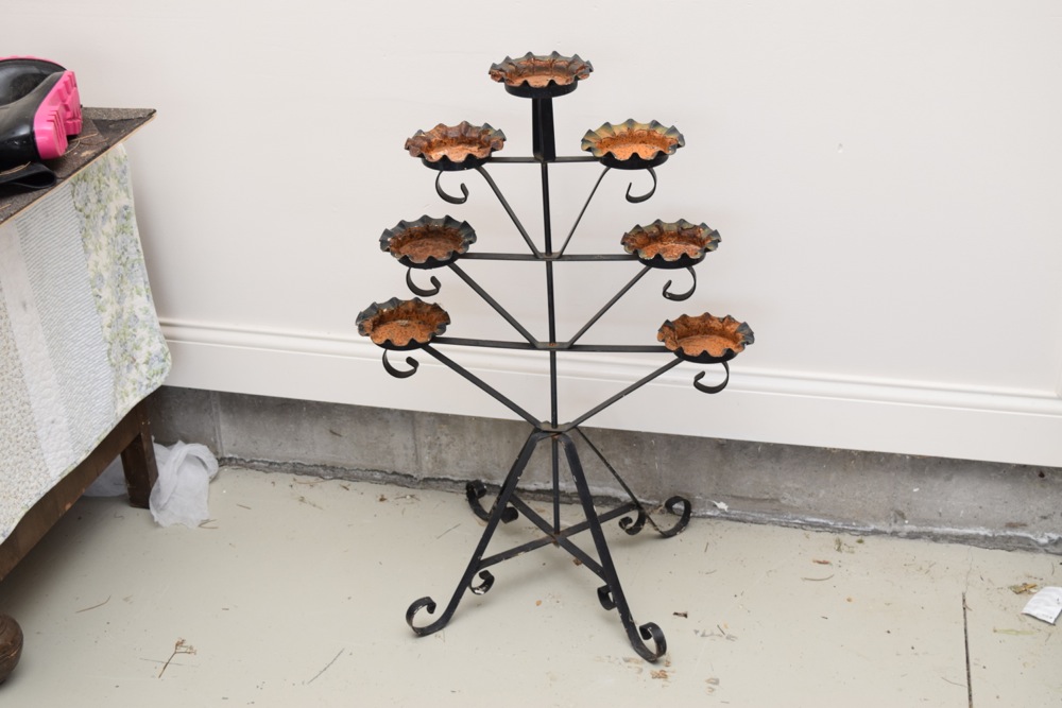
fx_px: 1416
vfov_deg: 28.1
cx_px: 531
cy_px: 354
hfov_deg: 41.1
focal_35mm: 48
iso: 560
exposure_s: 1/125
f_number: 5.6
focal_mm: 32
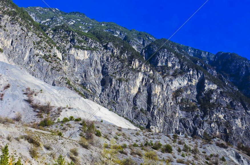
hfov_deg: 46.5
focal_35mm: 42
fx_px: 291
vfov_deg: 31.7
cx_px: 125
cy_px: 82
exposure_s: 1/250
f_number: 4.8
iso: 100
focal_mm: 28
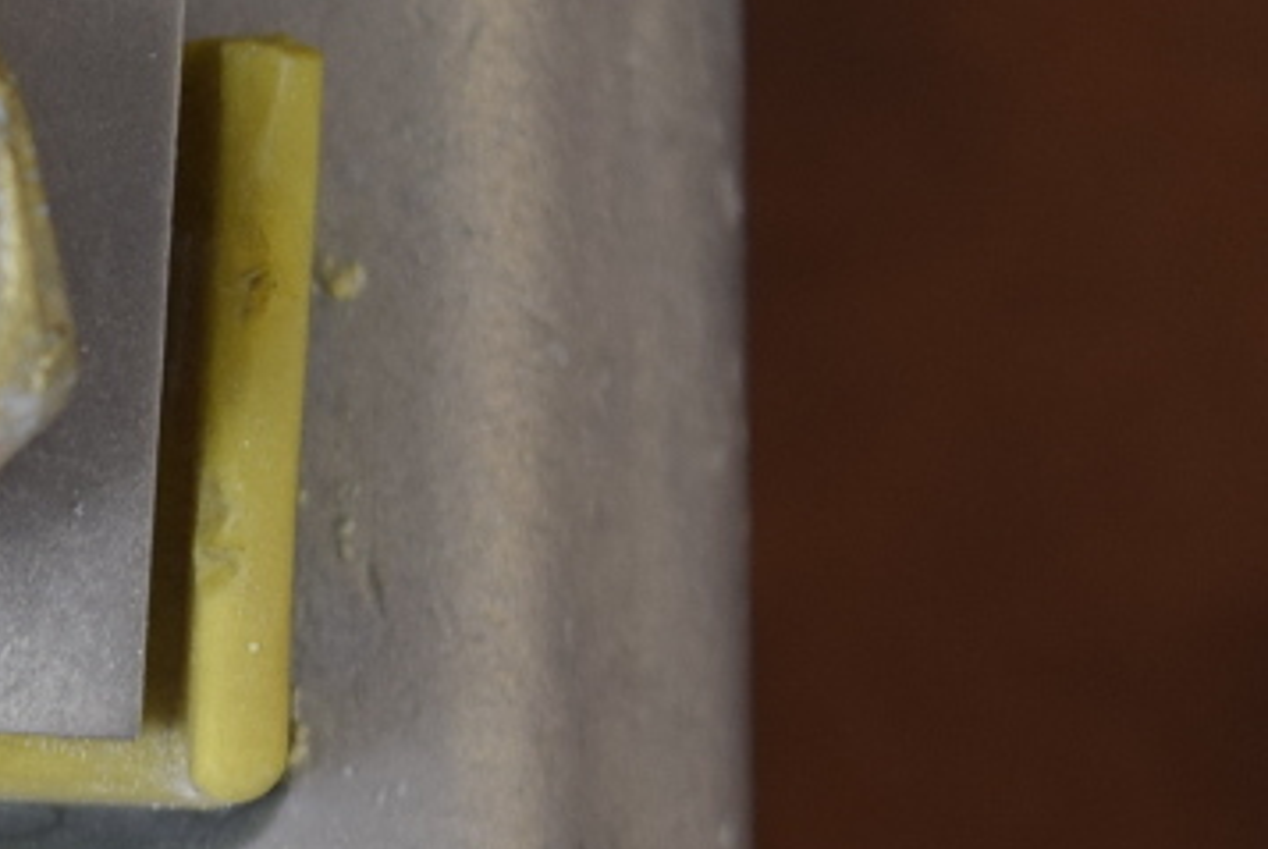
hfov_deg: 5.4
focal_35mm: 369
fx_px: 13021
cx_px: -1460
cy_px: 638
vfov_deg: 3.7
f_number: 8
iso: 400
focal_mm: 55
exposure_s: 1/125
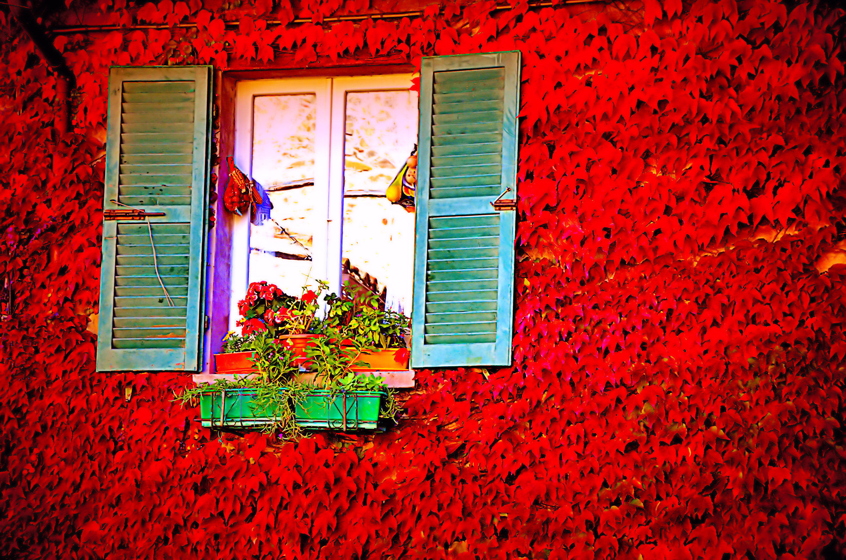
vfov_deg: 12.1
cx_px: 423
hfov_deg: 18.2
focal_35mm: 112
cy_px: 280
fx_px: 2638
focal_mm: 75
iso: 1000
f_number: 8
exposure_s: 1/400
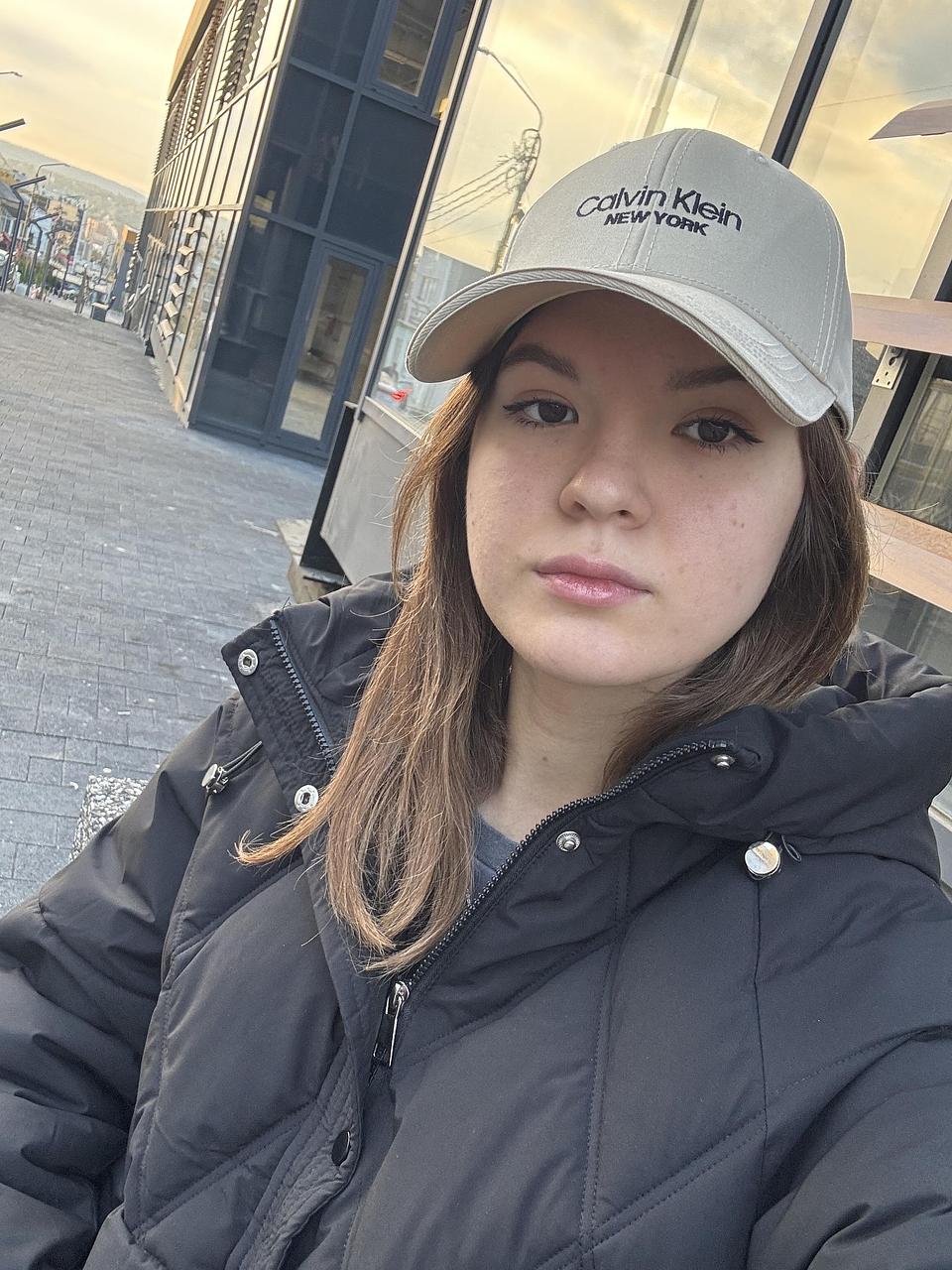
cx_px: 476
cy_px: 635
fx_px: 1100
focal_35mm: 30
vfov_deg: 60.0
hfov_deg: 46.8
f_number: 1.9
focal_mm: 2.69
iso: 80
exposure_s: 1/70
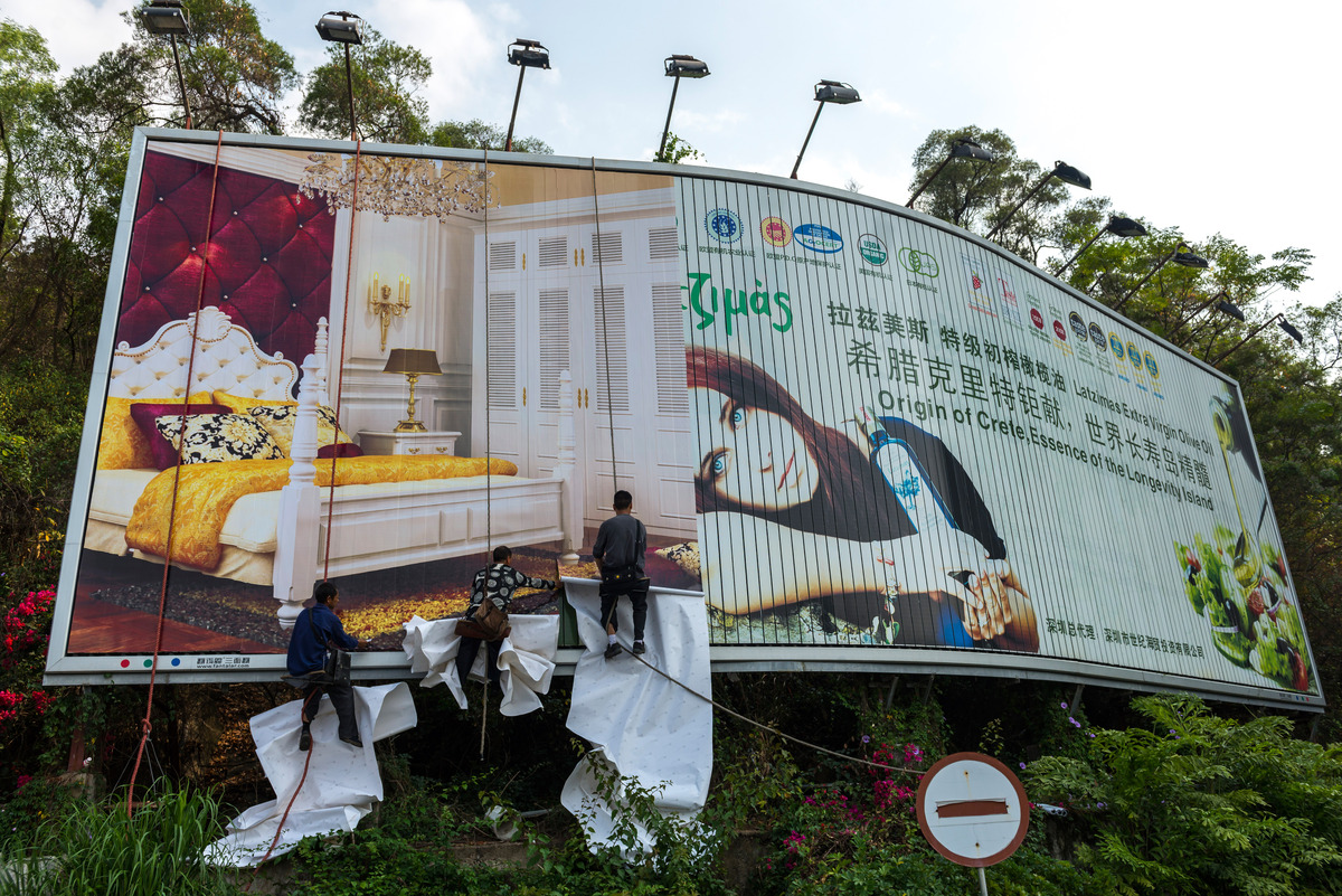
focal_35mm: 29
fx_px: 1081
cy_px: 448
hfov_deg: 63.6
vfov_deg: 45.0
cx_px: 671
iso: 100
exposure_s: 1/800
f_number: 6.3
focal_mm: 29
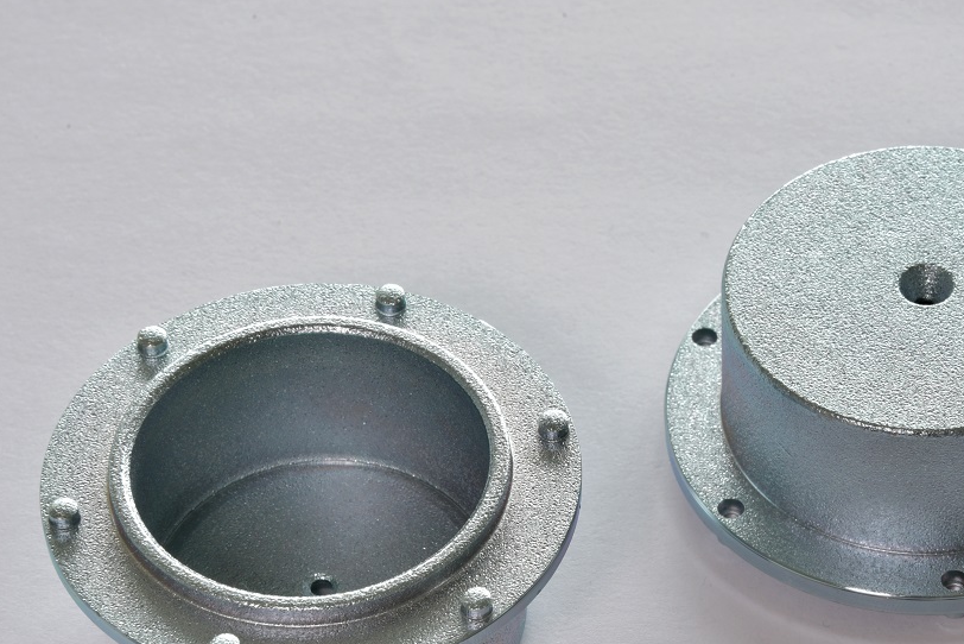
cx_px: 613
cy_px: 447
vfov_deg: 6.4
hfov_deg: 9.6
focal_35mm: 215
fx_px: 5759
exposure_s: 1.6
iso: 160
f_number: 18
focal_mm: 145
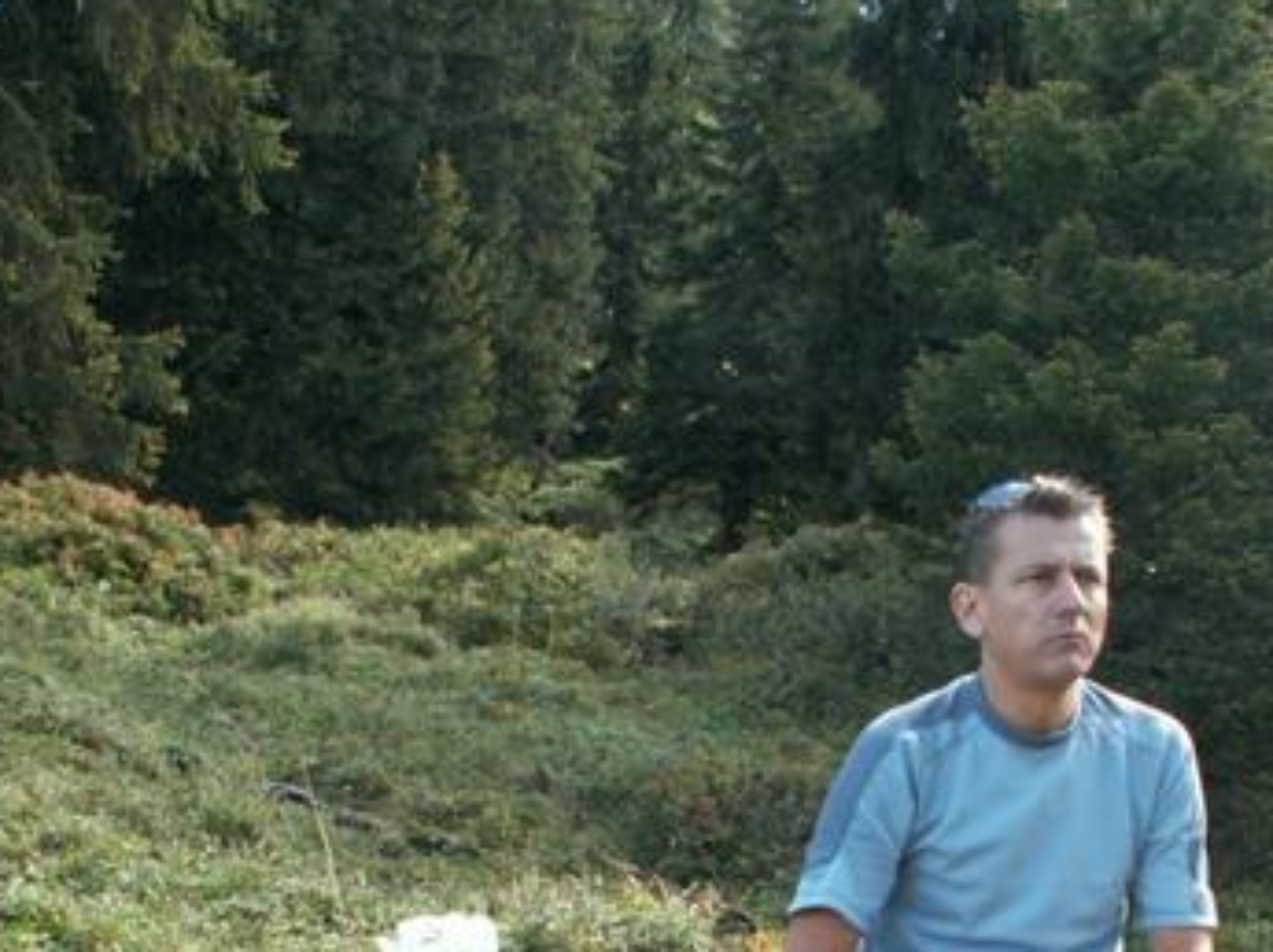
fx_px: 2388
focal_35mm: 65
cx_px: 889
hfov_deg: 29.6
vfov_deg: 22.0
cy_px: 849
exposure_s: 1/60
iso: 50
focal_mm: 5.86
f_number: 4
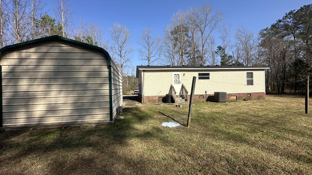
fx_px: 132
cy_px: 87
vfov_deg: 67.1
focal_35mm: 16
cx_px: 149
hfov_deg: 99.3
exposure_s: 1/2451
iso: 50
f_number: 2.2
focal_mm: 2.22
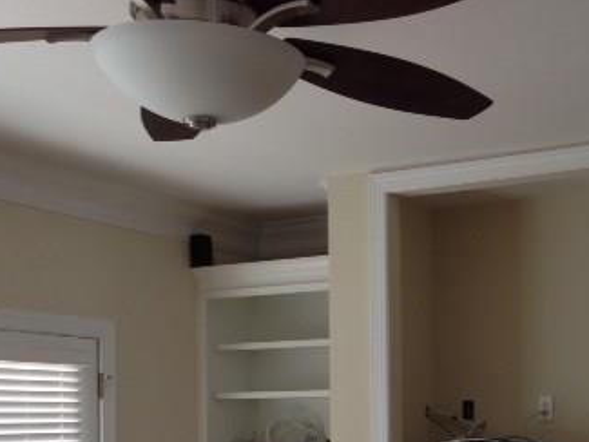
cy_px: 431
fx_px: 1106
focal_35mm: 65
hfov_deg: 29.6
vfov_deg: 21.9
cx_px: 397
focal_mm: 4.12
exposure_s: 1/60
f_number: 2.4
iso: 64
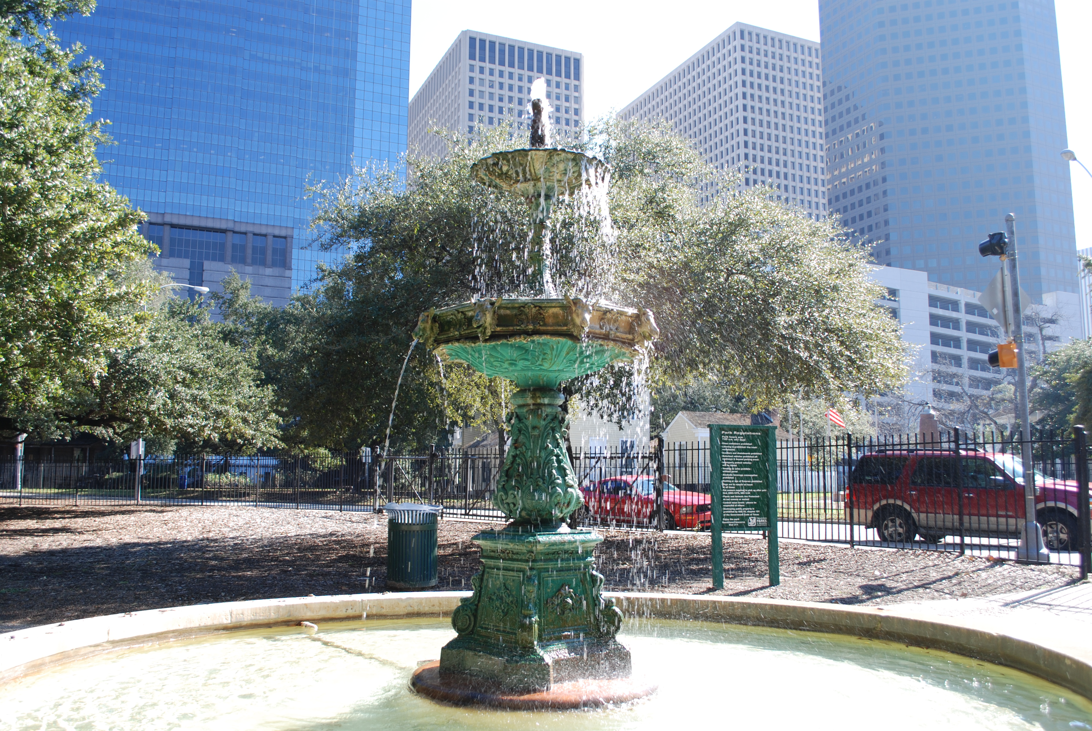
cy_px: 366
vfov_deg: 43.7
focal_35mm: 30
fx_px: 911
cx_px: 546
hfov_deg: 61.9
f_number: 5.6
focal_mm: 20
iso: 110
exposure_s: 1/125
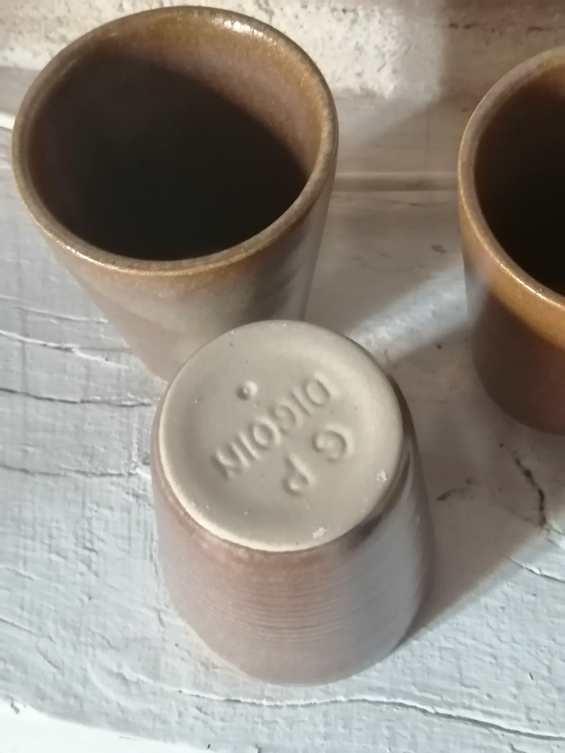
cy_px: 376
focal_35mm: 45
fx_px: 979
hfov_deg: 32.2
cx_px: 282
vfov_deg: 42.1
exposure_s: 1/20
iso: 500
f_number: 1.8
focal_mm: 3.95
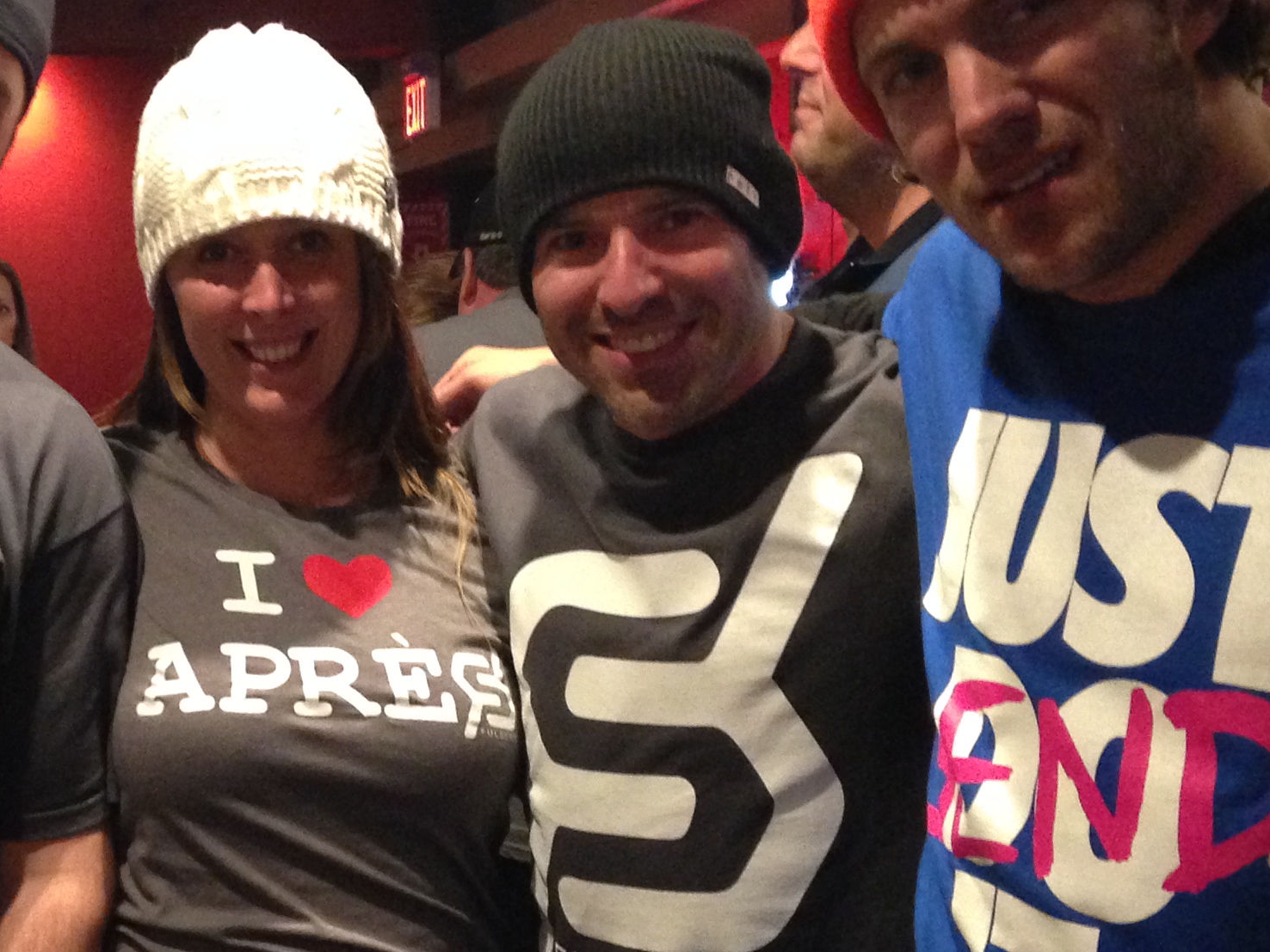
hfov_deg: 25.8
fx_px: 2678
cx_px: 125
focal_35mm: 73
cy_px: 605
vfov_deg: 20.1
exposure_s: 1/20
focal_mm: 4.12
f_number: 2.4
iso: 400
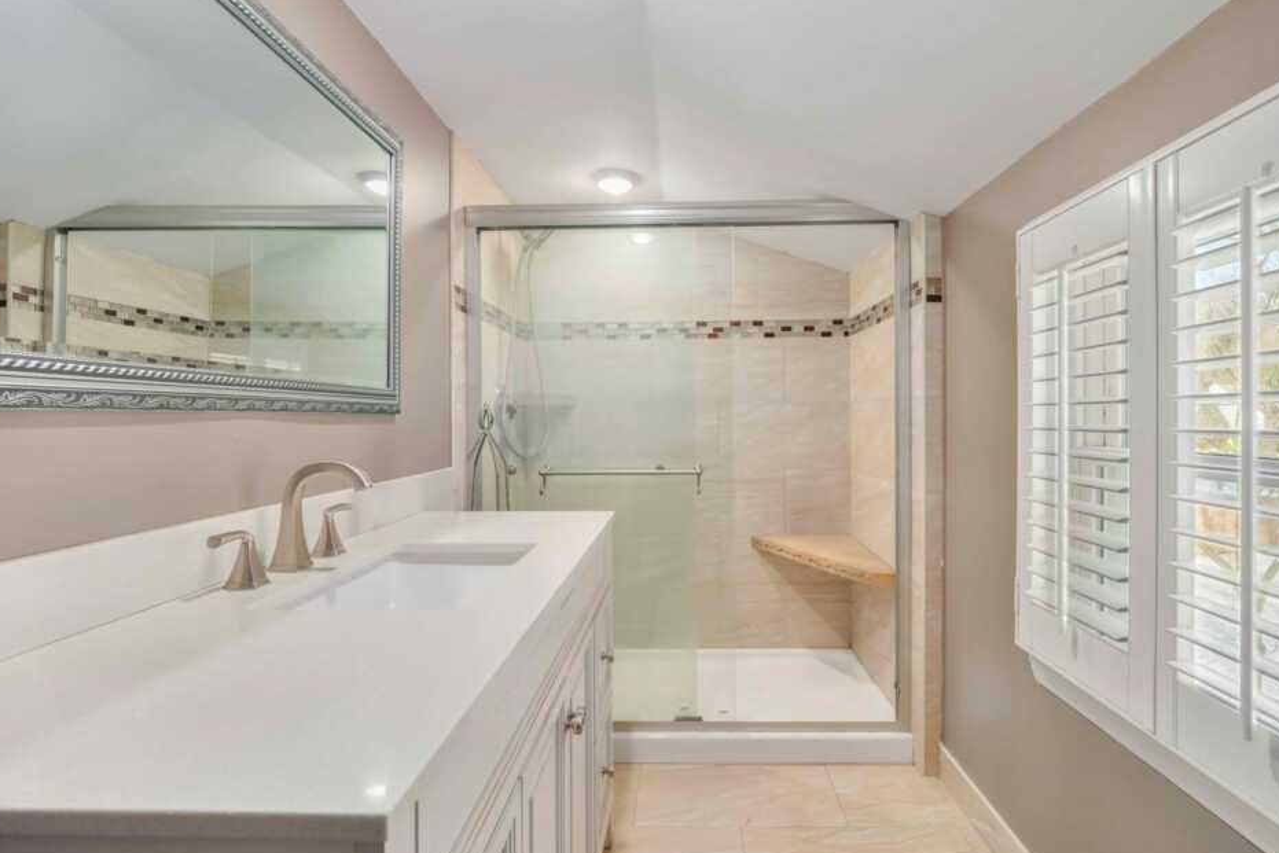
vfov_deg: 73.7
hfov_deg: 96.6
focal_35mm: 16
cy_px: 412
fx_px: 568
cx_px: 681
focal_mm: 7
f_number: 3.2
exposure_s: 1/50
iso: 800
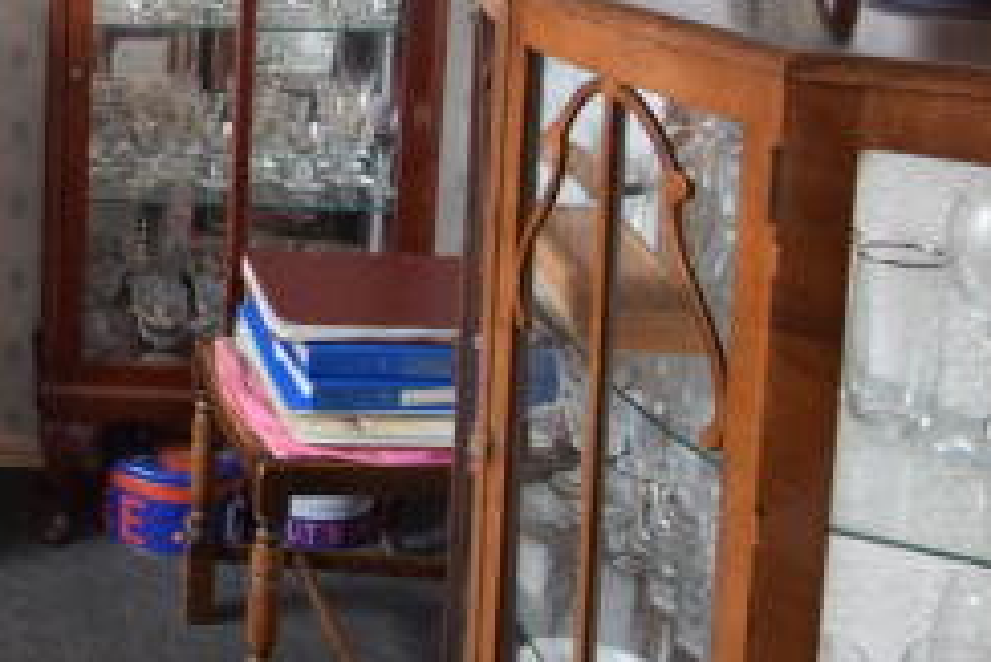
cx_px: -329
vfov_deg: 20.8
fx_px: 1735
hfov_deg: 26.5
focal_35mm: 63
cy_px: -16
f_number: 3.5
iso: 2200
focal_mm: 10
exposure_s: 1/15
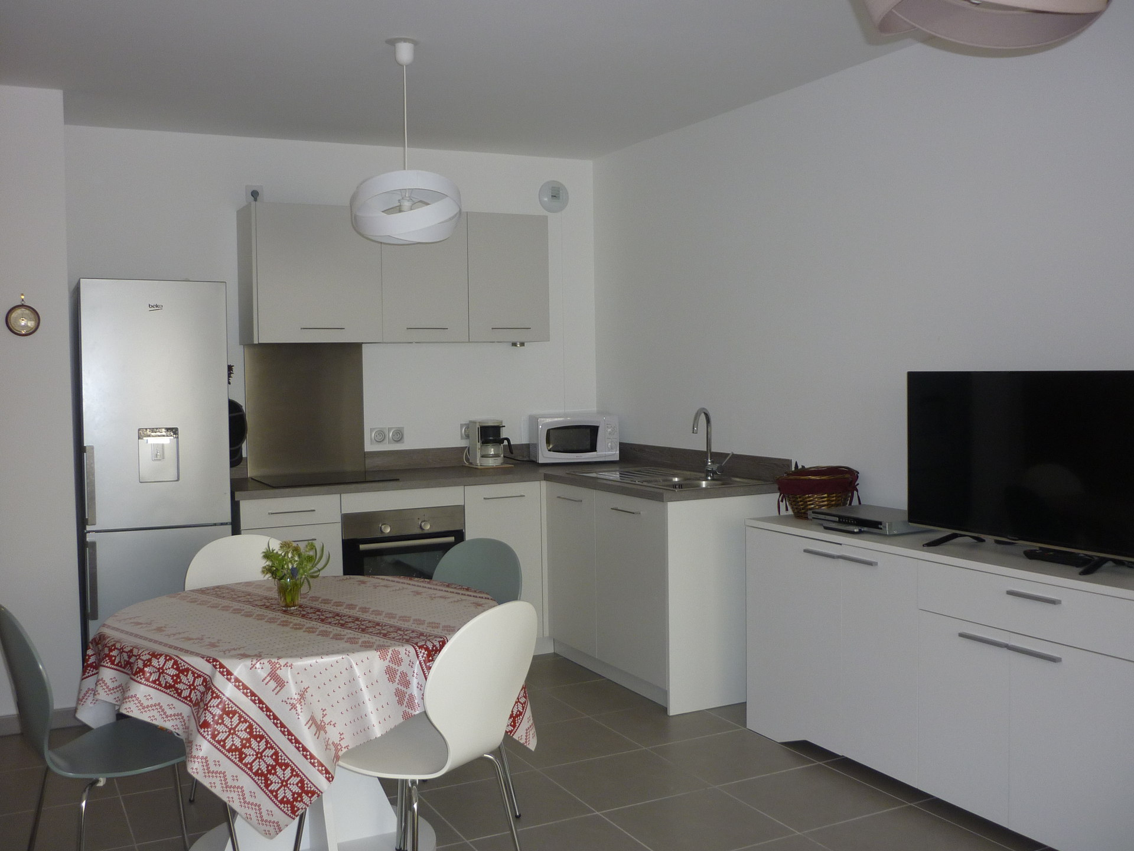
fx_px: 1081
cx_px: 567
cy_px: 426
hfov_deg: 55.4
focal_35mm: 33
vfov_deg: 42.9
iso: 100
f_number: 2.8
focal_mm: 5.5
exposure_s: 1/30
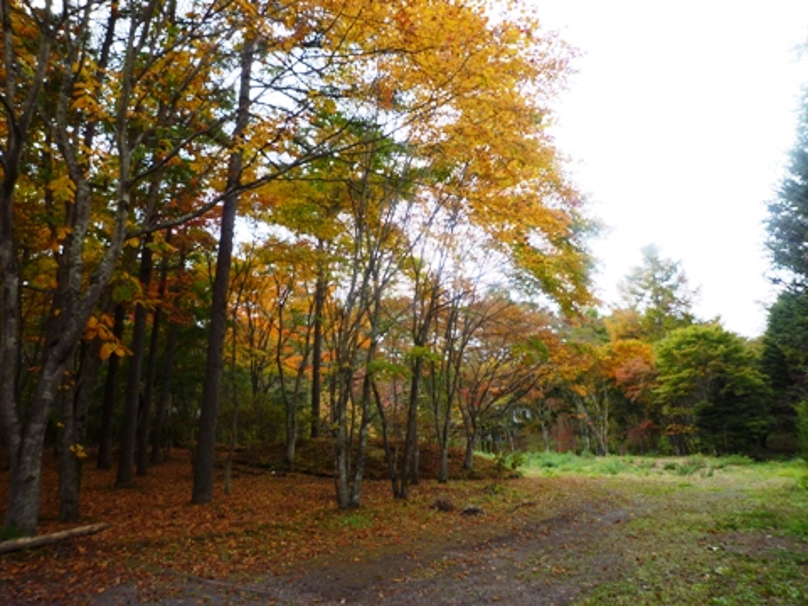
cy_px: 303
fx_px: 584
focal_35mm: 25
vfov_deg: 54.9
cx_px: 404
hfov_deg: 69.4
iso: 80
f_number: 2.8
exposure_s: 1/125
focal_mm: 4.4
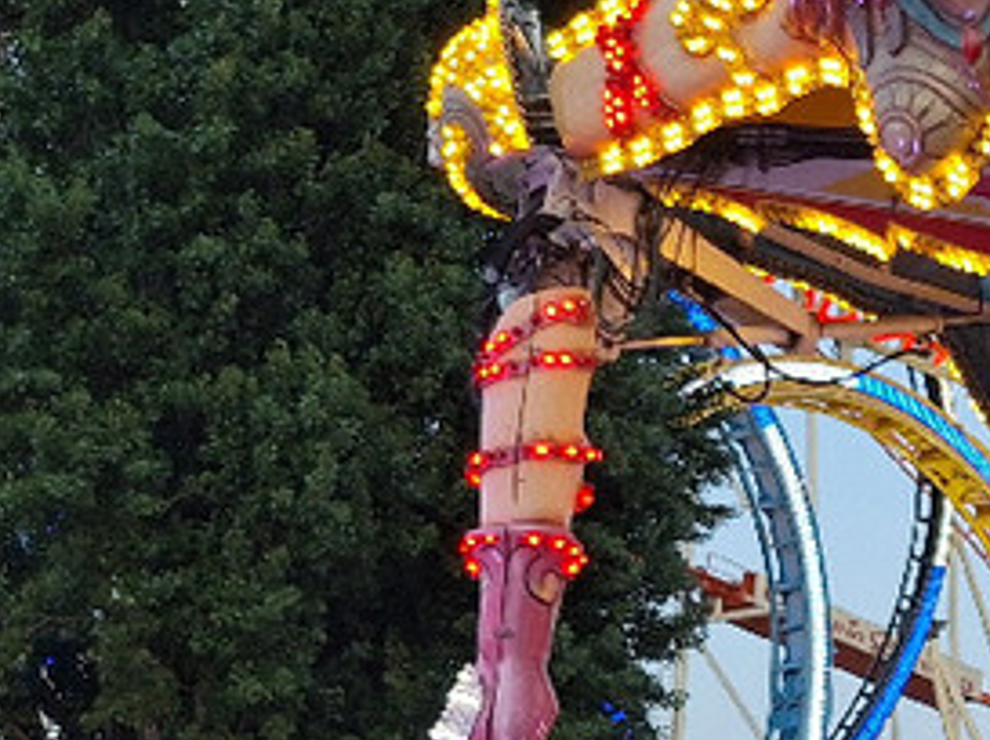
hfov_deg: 19.1
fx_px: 2571
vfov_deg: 16.2
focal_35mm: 90
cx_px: 1496
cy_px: 620
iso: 50
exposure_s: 1/100
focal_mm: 5.54
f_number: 1.8
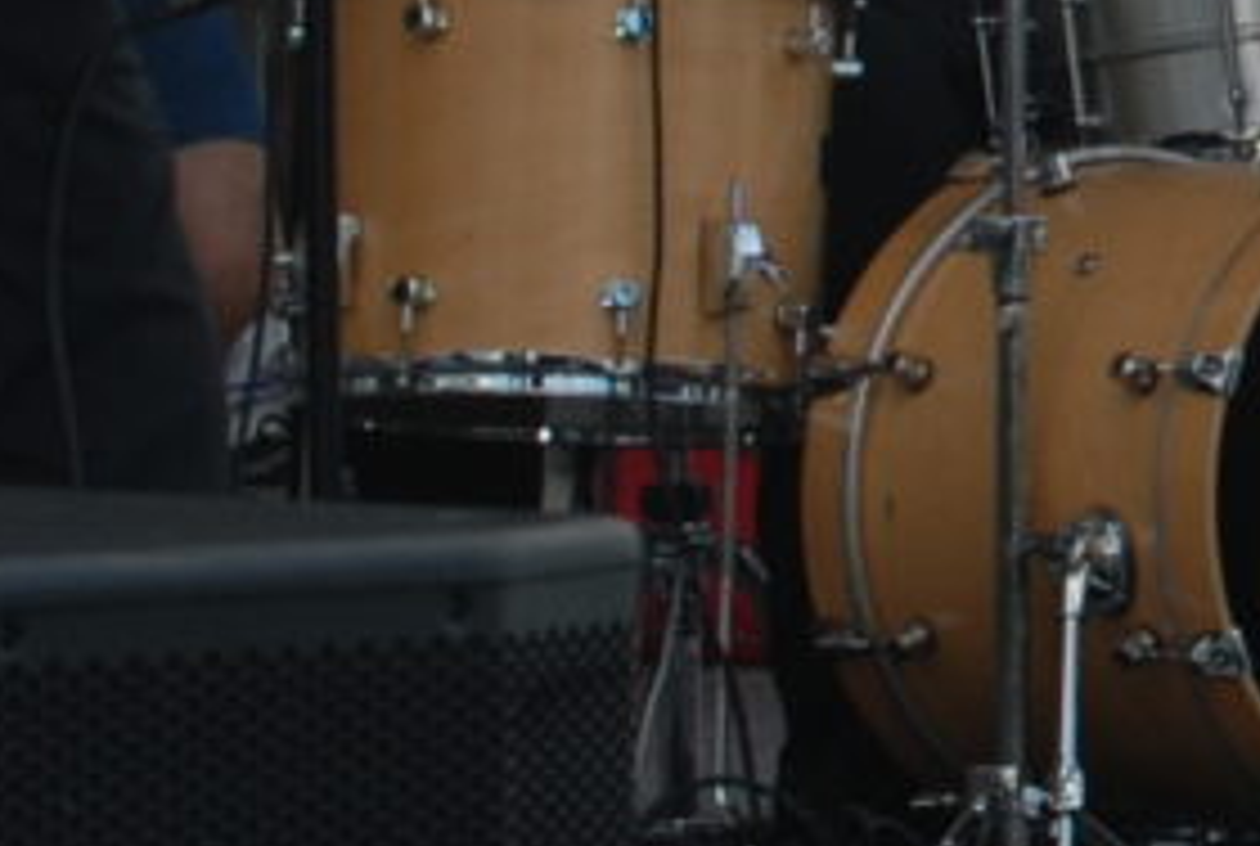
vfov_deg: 3.6
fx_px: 13456
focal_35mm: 384
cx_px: 3352
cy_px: -497
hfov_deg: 5.2
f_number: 6.3
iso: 100
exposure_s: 1/200
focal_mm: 35
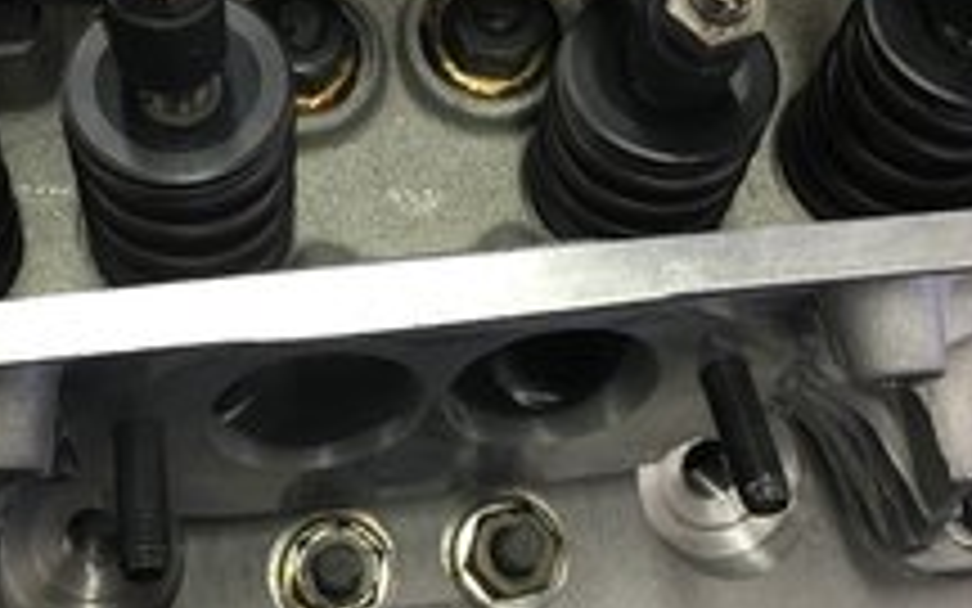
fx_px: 1510
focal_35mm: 57
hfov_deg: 35.5
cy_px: 176
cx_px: 369
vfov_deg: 22.6
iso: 80
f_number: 2.2
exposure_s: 1/30
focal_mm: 4.15
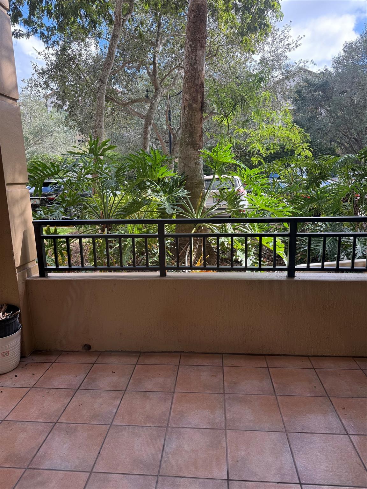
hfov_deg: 56.8
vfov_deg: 71.6
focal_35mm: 24
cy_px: 244
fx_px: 339
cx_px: 184
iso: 100
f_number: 1.78
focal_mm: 6.76
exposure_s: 1/507
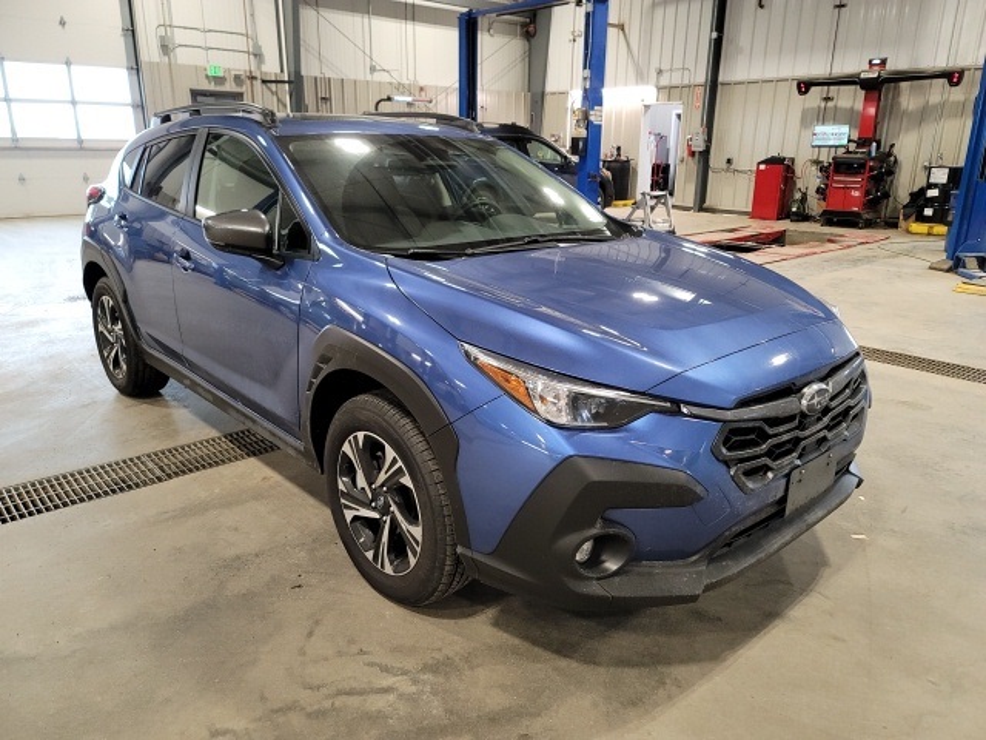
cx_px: 493
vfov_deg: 54.9
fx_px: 712
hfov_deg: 69.4
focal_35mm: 25
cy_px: 370
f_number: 1.8
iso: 598
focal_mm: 7
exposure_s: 1/60
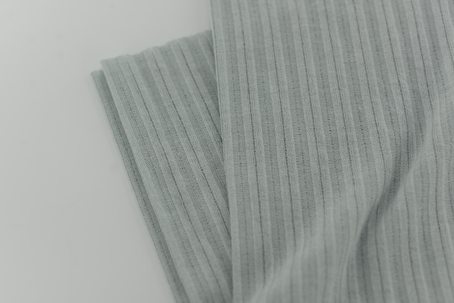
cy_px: 152
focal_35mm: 50
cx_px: 227
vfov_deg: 27.0
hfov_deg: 39.6
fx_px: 631
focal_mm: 50
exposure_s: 1/250
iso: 100
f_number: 3.5
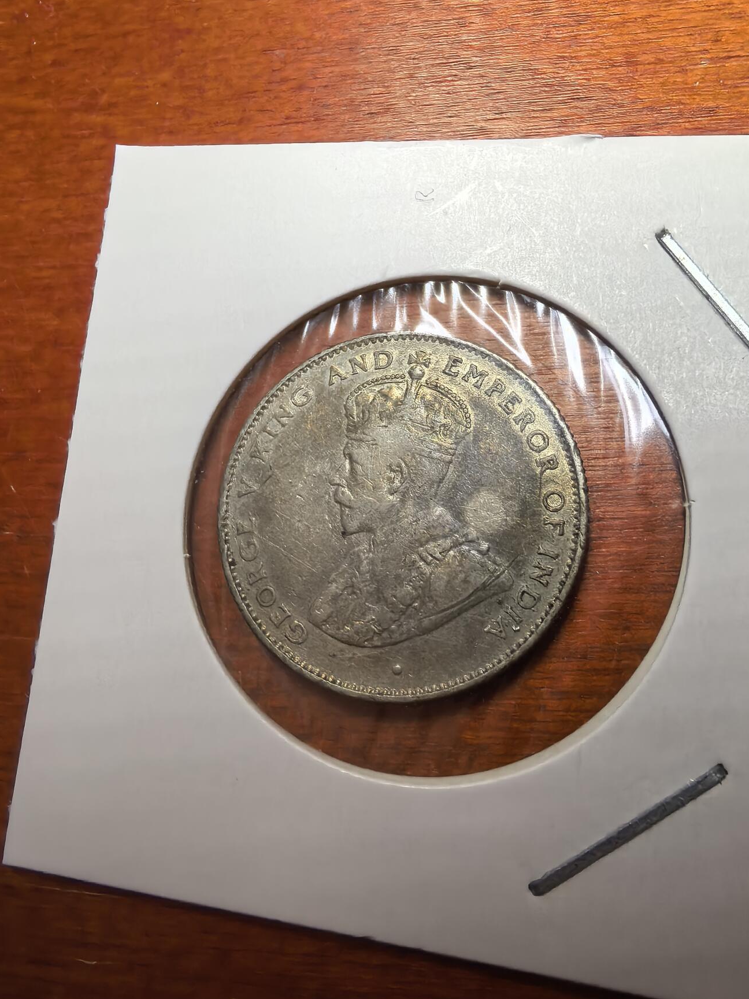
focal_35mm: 25
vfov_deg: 69.4
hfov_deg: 54.9
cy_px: 500
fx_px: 721
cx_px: 388
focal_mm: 1.68
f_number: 2.2
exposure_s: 1/100
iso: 160
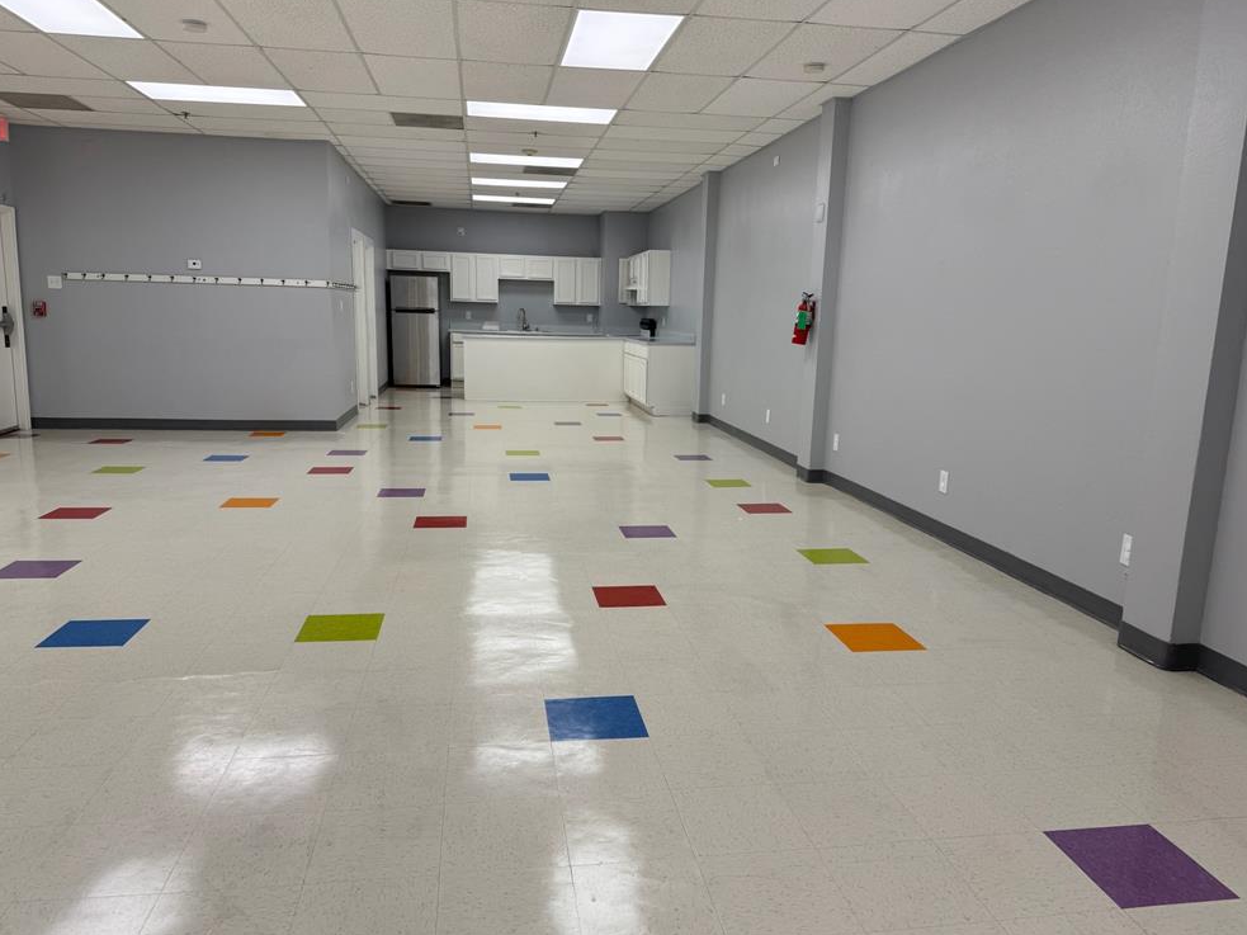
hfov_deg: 69.4
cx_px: 629
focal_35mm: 25
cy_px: 471
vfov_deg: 54.9
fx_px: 900
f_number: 1.78
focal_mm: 6.76
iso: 100
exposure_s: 1/281
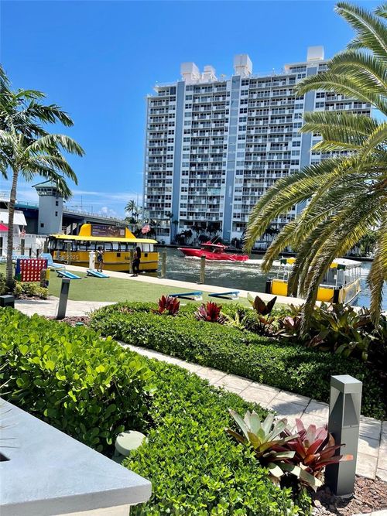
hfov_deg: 53.0
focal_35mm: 26
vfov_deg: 67.3
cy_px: 258
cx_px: 194
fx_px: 388
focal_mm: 5.1
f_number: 1.6
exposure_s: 1/2924
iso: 32
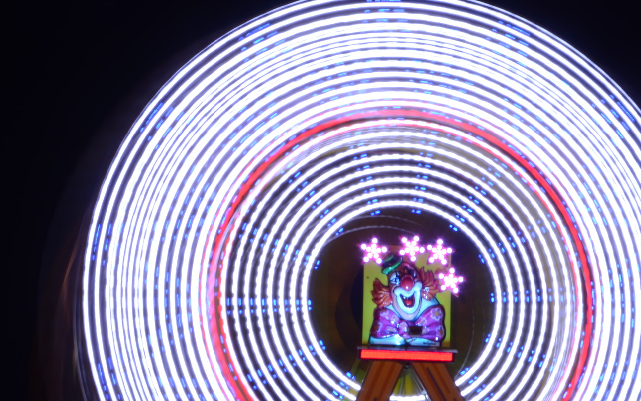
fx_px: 2235
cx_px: 362
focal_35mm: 128
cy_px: 310
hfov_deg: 16.3
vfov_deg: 10.2
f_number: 18
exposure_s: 7.3
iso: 100
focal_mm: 45
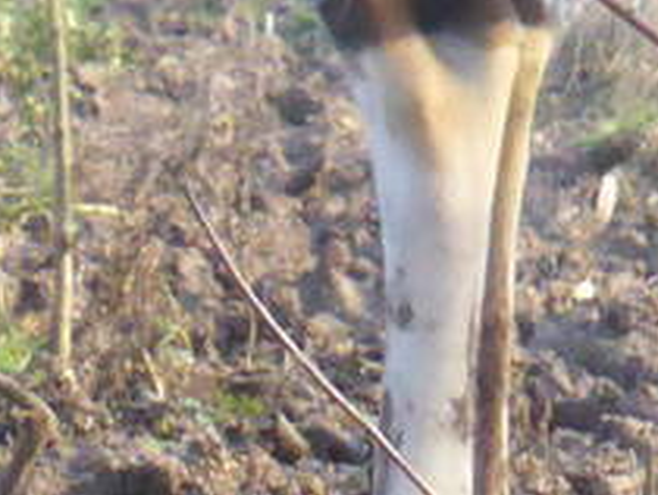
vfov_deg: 1.5
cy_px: -580
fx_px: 18402
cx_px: -116
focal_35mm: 967
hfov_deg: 2.0
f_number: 5.3
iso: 500
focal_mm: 20.6
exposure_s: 1/160
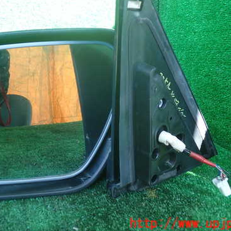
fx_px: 325
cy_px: 91
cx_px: 84
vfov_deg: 39.0
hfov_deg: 38.9
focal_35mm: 43
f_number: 2.3
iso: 100
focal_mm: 5.4
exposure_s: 1/60
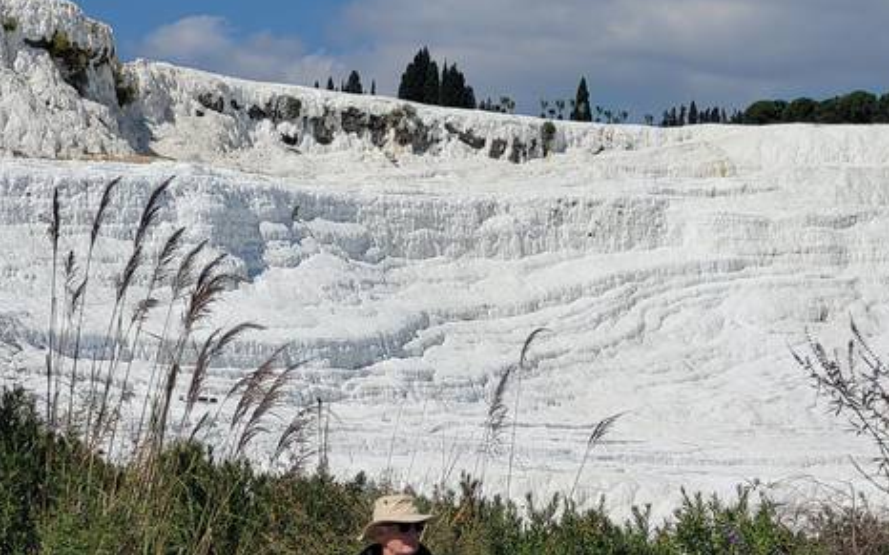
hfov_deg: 24.9
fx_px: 2010
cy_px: 216
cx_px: 454
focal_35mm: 83
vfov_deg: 15.7
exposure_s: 1/2600
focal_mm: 7.12
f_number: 2.4
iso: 25
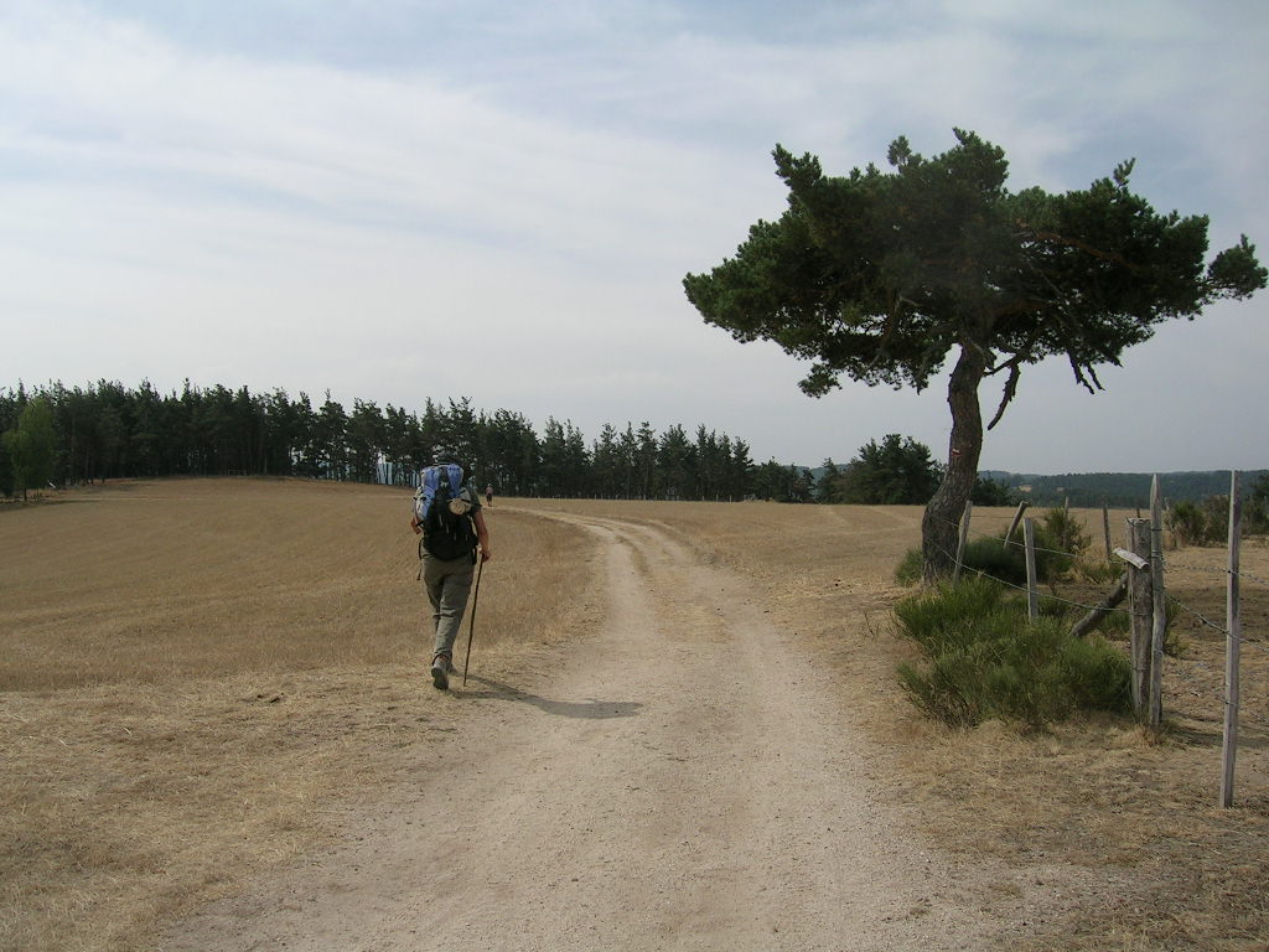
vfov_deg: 40.7
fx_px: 1283
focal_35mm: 35
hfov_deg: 52.6
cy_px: 476
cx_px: 634
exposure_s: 1/735
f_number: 4.8
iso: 50
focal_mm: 5.4
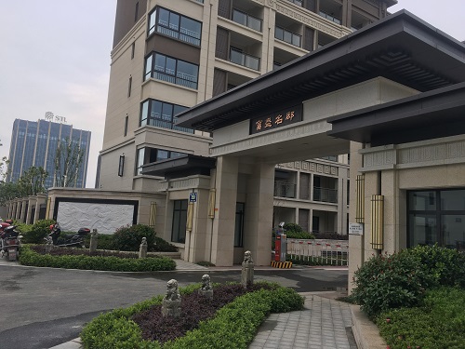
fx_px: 390
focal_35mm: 29
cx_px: 232
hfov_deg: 61.7
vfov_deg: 48.2
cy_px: 174
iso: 25
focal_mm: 4.15
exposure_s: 1/490
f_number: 2.2
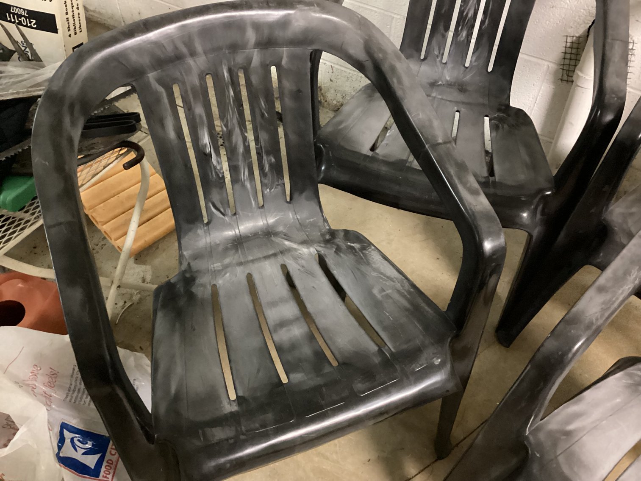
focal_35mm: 31
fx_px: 574
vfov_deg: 45.4
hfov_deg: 58.3
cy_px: 240
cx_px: 320
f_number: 2.4
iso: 640
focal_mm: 3.3
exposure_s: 1/17
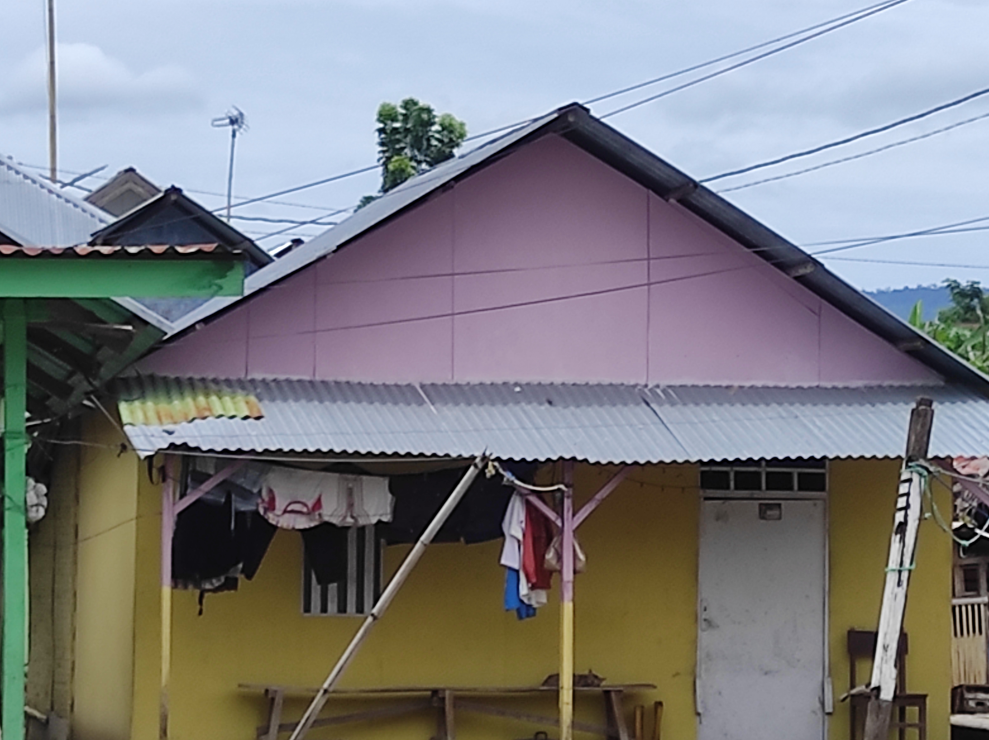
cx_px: 681
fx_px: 1113
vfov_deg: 36.7
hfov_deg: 46.9
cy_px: 435
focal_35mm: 39
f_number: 1.89
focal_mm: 5.43
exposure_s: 1/2160
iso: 100
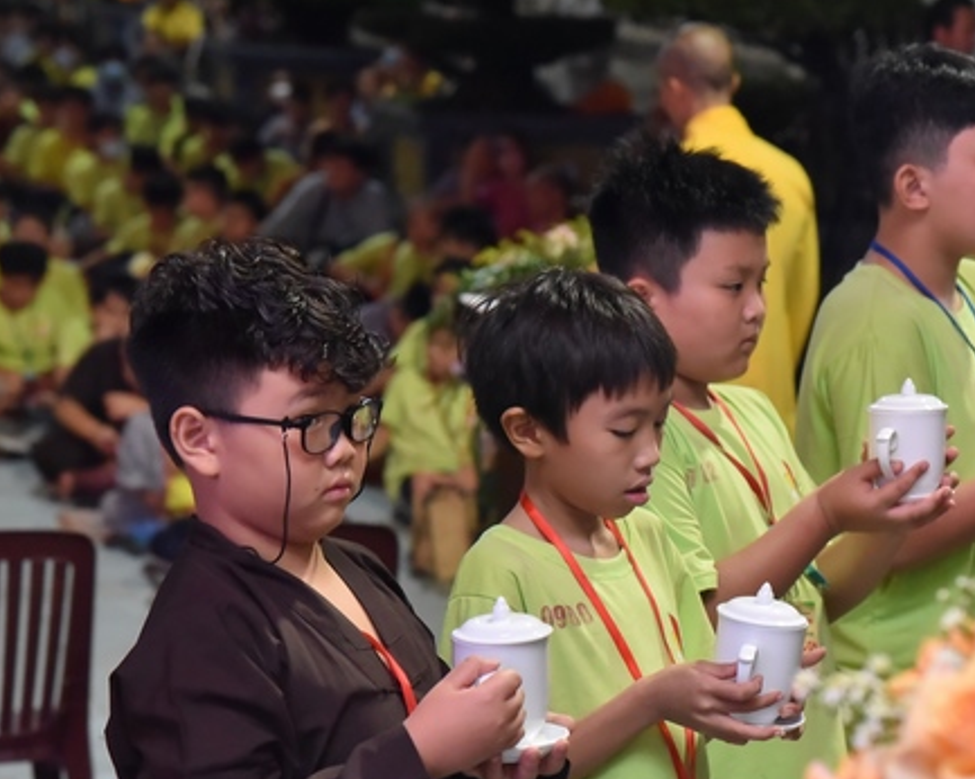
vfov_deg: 11.5
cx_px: 635
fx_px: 3865
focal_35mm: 134
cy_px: 437
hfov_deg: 14.4
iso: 5000
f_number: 5.6
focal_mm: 95
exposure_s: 1/160
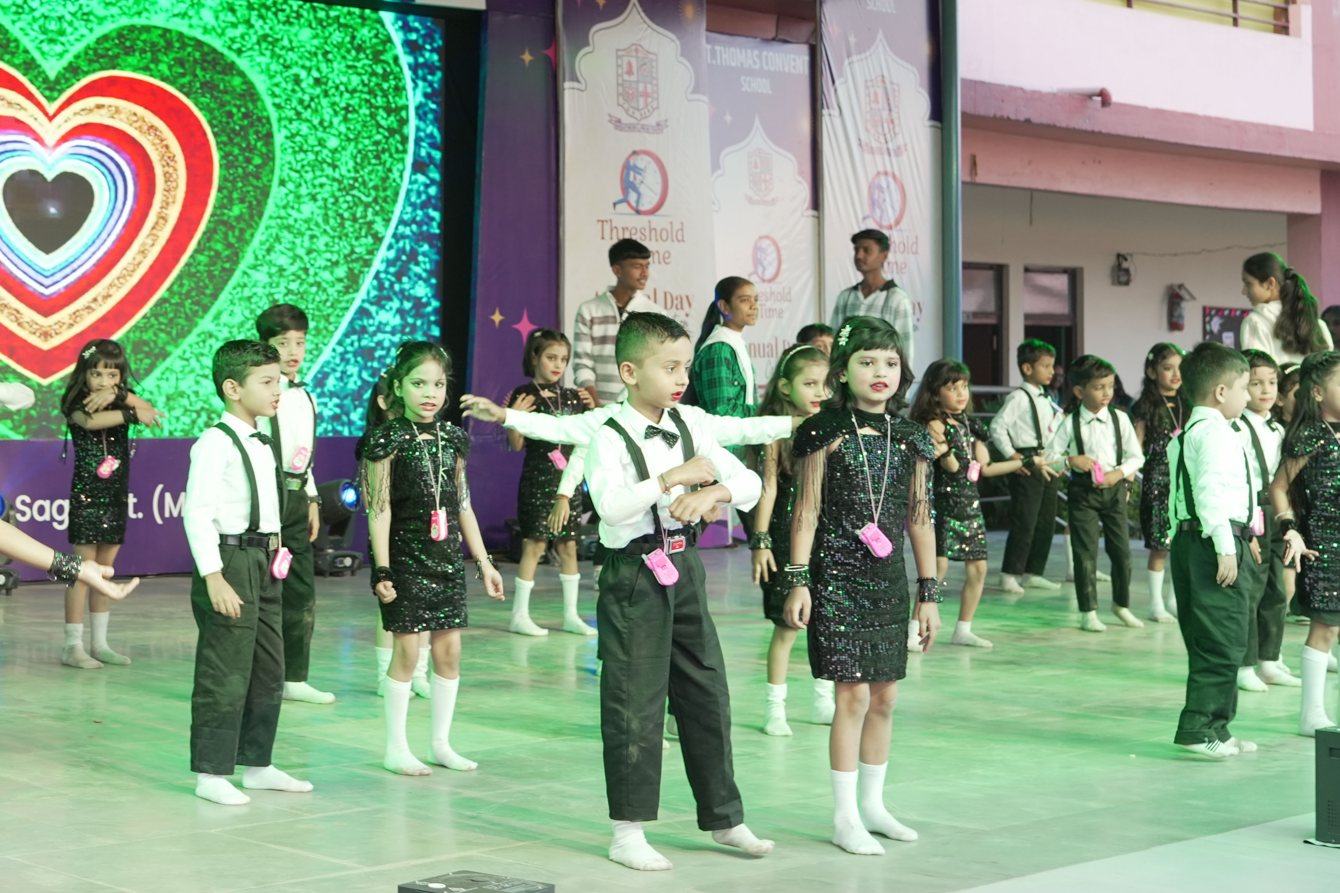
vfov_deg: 19.0
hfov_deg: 27.5
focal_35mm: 71
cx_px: 164
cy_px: 191
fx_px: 2642
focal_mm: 35
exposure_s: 1/160
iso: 500
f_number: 4
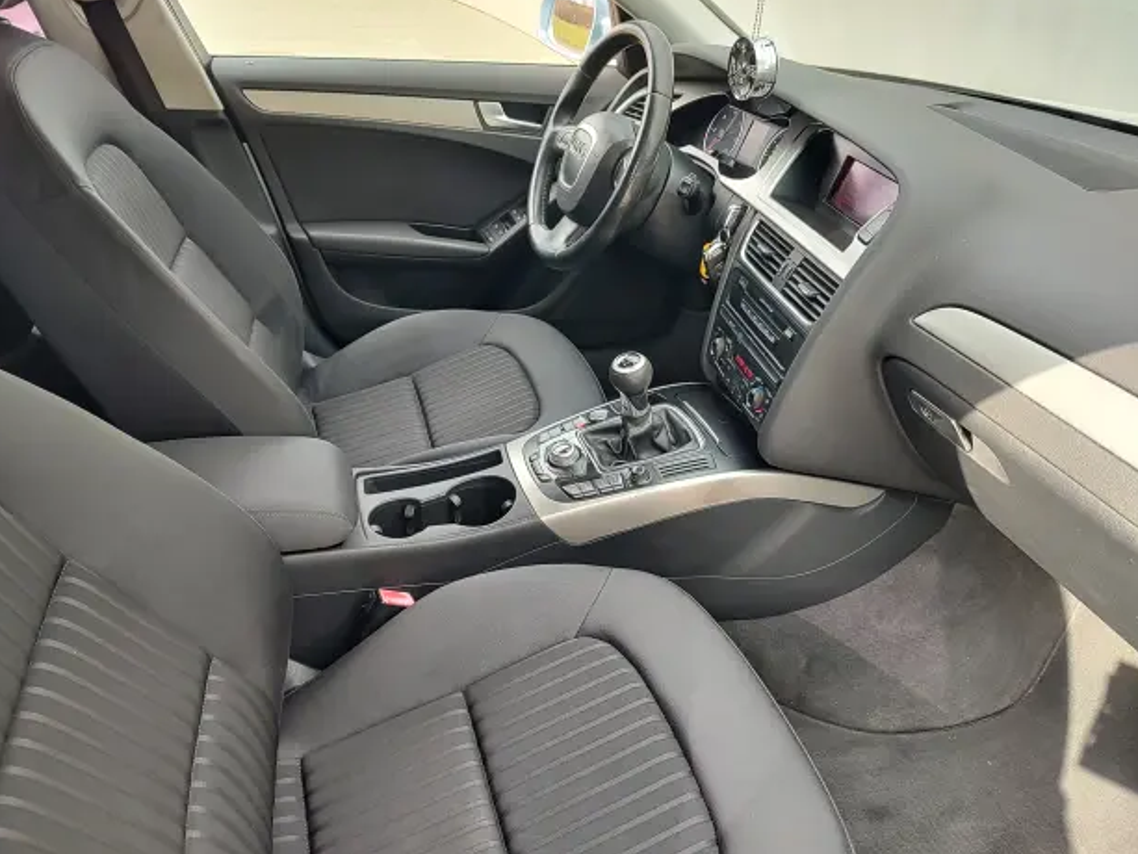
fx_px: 789
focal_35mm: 24
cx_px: 555
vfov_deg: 56.8
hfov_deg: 71.6
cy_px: 431
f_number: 1.8
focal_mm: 5.56
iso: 100
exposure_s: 1/211
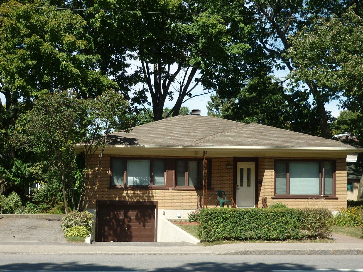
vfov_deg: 24.8
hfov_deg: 32.7
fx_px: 619
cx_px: 182
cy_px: 136
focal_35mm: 59
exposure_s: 1/800
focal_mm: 6.9
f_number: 3
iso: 80
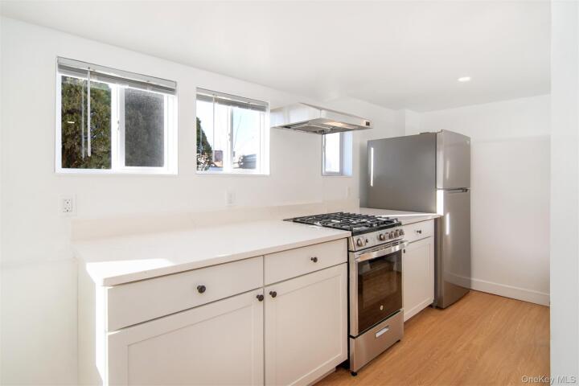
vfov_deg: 72.1
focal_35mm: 16
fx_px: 265
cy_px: 193
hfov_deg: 95.0
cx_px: 290
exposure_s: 1/100
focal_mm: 11
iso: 500
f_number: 10
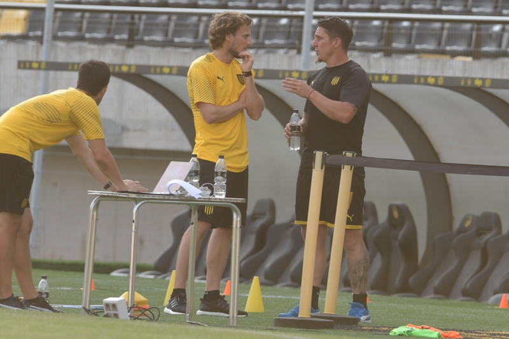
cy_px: 170
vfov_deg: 2.3
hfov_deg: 3.4
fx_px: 8481
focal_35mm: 600
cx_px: 254
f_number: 5
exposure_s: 1/400
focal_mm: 400
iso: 400
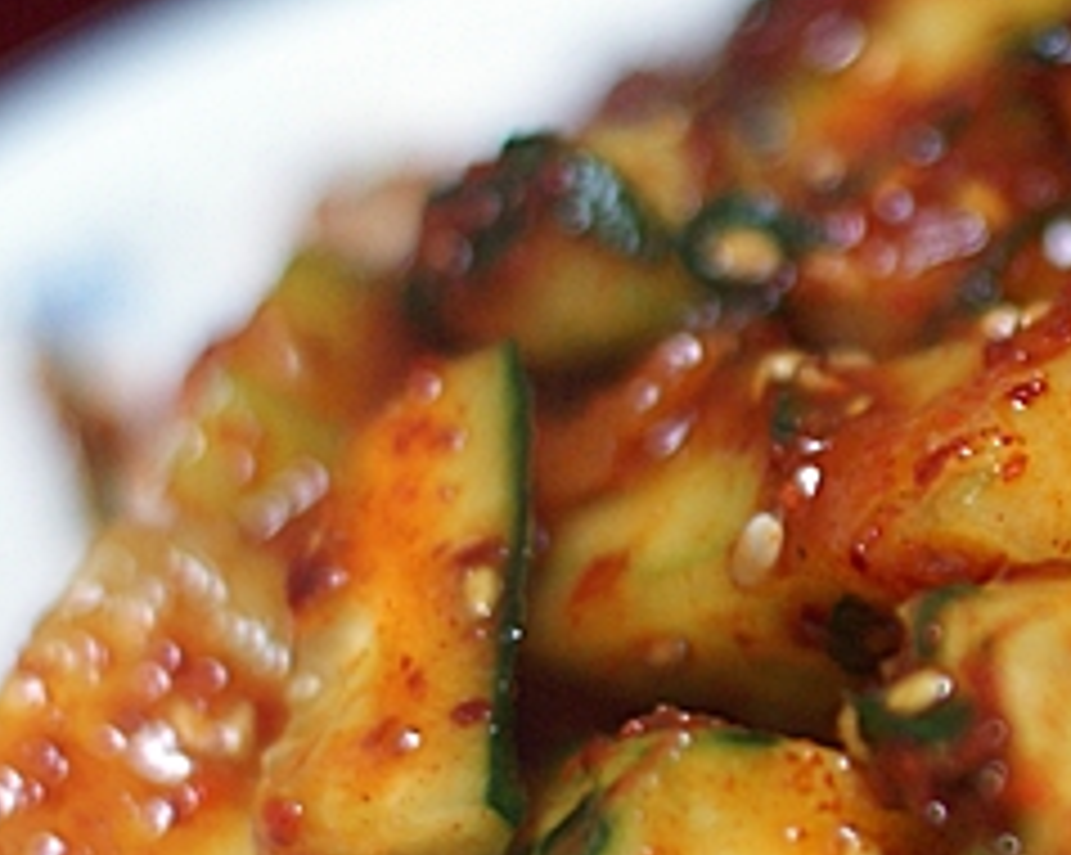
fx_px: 8456
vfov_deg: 5.8
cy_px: 436
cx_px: 1328
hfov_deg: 7.2
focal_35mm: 267
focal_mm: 50
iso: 250
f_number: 2
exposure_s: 1/80
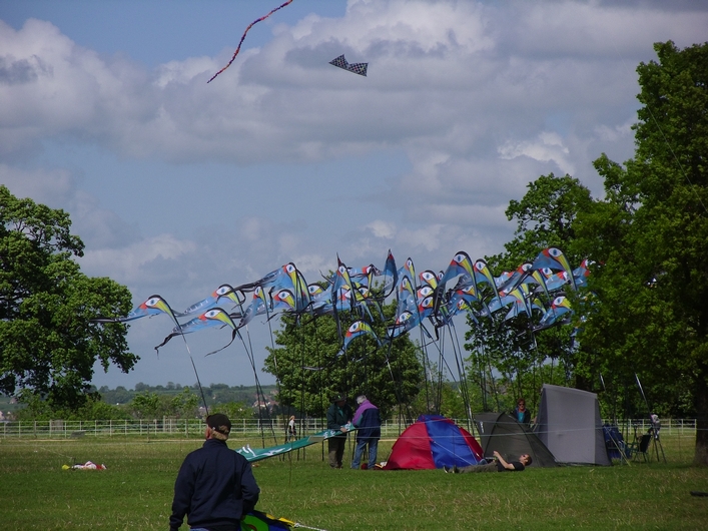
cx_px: 354
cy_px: 266
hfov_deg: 9.1
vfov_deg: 6.8
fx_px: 4438
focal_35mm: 217
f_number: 5.5
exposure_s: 1/789
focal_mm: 39.2
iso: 80
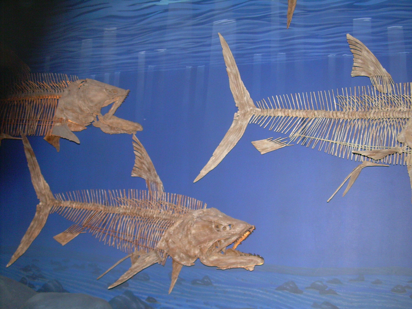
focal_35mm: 38
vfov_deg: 37.7
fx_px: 452
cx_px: 206
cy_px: 154
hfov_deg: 49.0
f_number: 2.8
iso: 200
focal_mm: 6.3
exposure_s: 1/60
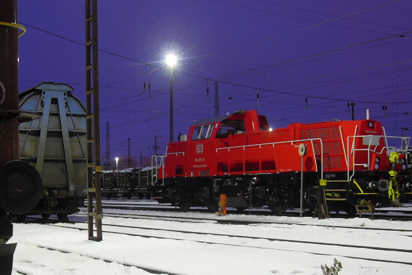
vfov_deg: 23.2
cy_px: 201
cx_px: 184
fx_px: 664
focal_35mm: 58
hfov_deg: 34.5
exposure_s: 4
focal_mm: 6.3
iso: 80
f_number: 2.8
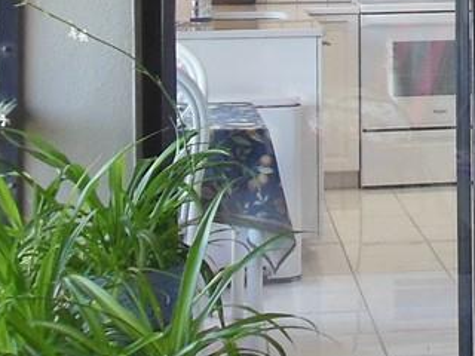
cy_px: -120
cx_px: 730
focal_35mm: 125
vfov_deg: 11.5
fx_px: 1715
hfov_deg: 14.6
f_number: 3.2
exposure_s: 1/30
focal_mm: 4.5
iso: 125
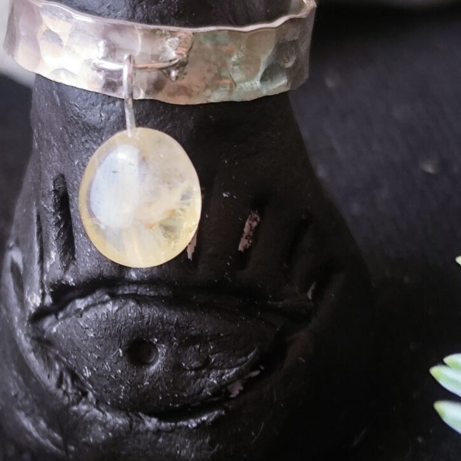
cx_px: 148
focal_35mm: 143
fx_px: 2155
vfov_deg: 12.2
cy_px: 324
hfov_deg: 12.2
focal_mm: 6.19
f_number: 1.65
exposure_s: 1/25
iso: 125
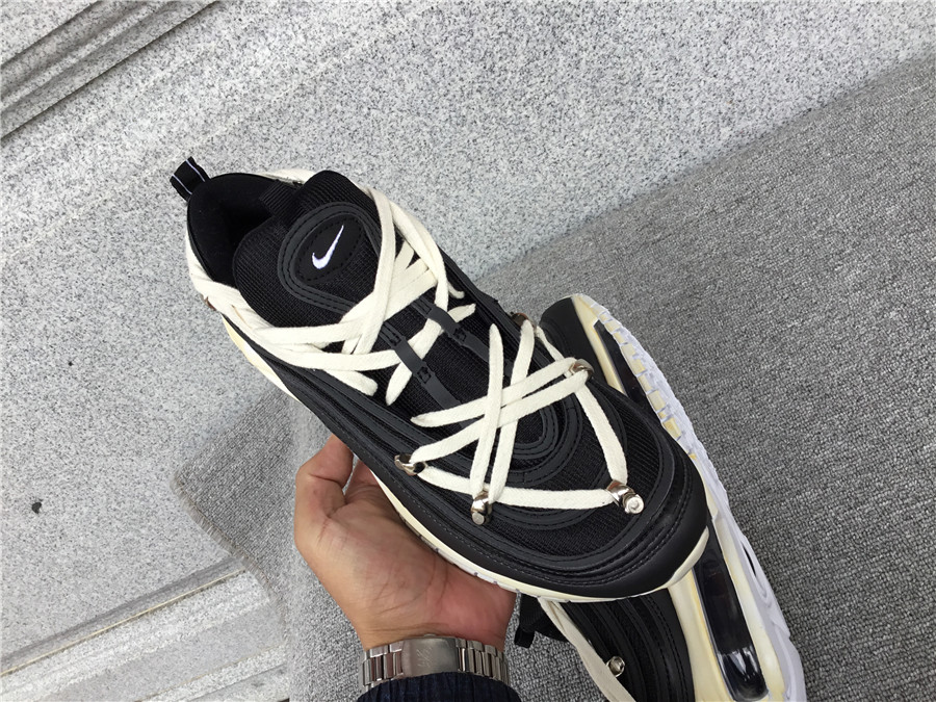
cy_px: 351
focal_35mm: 31
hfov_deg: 58.4
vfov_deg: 45.4
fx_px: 838
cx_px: 468
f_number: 2.4
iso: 25
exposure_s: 1/155
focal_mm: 3.3
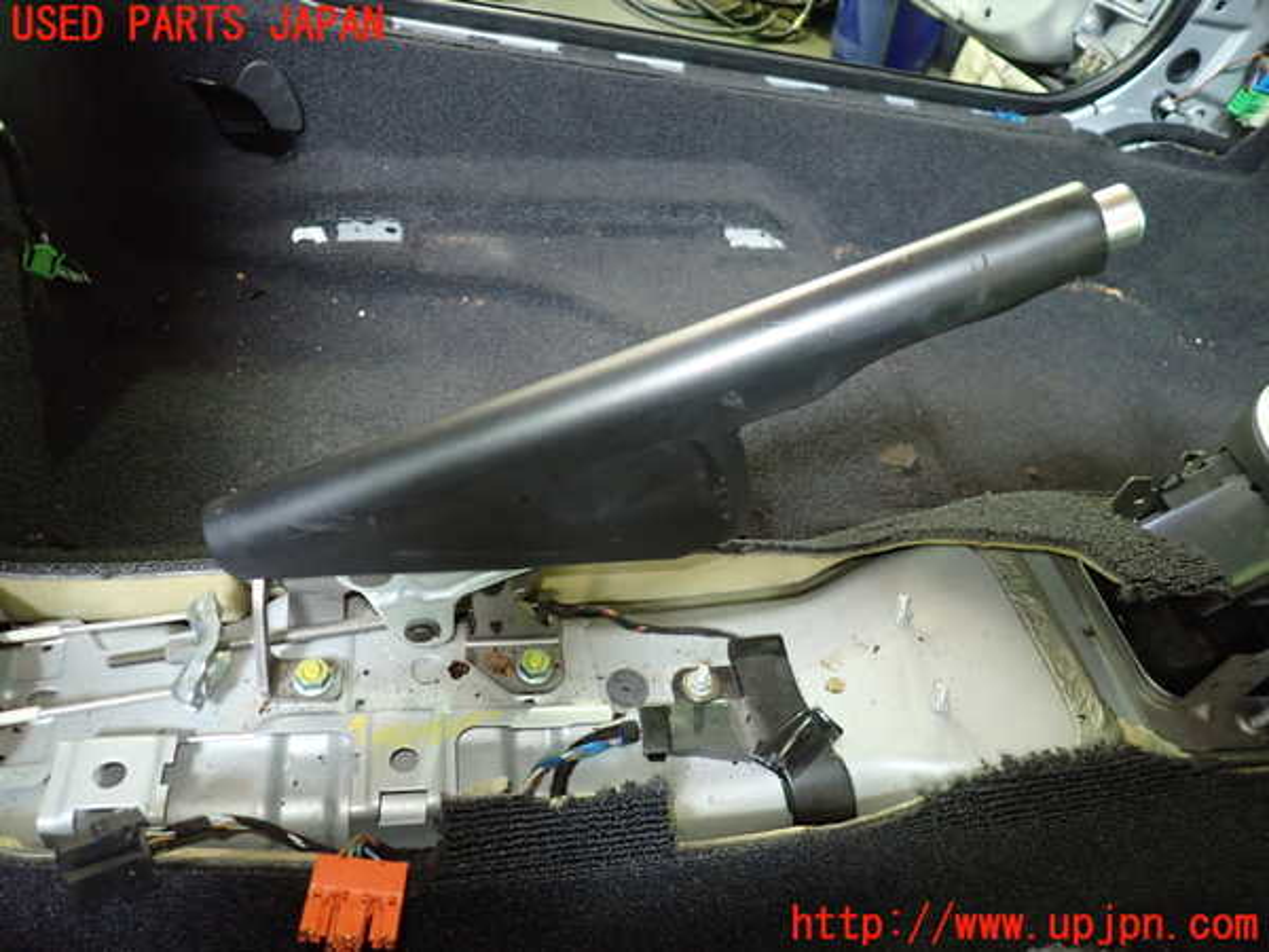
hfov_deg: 69.4
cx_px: 634
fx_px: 916
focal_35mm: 25
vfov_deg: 54.9
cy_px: 476
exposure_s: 1/30
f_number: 2
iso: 800
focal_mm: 4.5
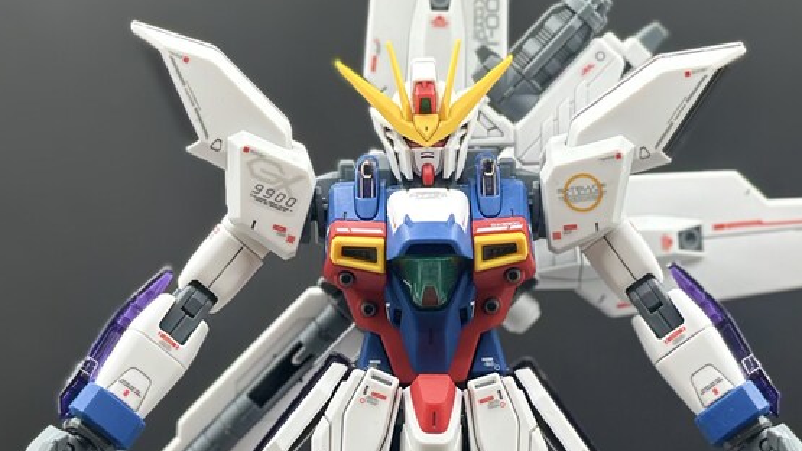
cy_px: 328
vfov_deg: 10.7
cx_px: 425
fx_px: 2403
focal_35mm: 113
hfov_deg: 18.9
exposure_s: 1/121
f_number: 1.78
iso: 100
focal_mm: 6.86
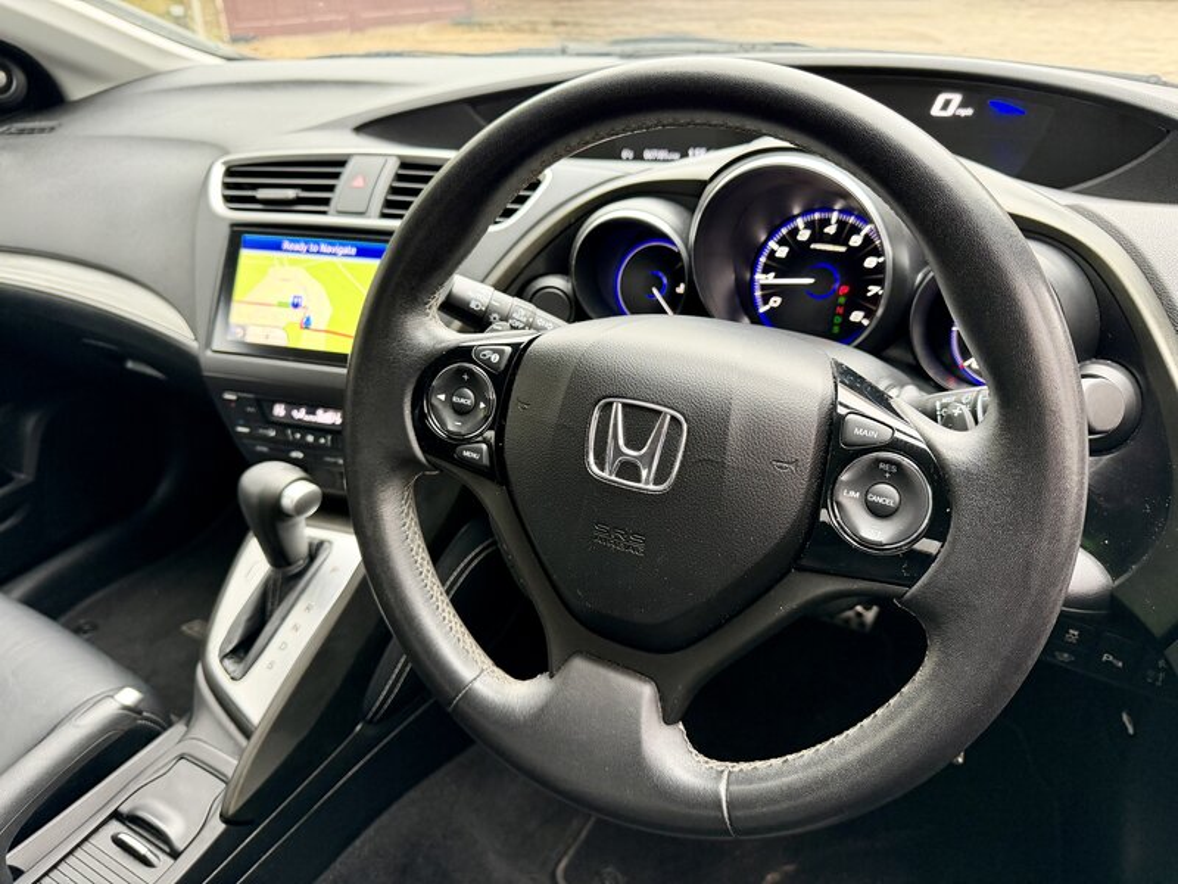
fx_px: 817
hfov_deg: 71.6
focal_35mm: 24
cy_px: 442
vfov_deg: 56.8
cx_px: 589
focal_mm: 6.76
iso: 320
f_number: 1.78
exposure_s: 1/60
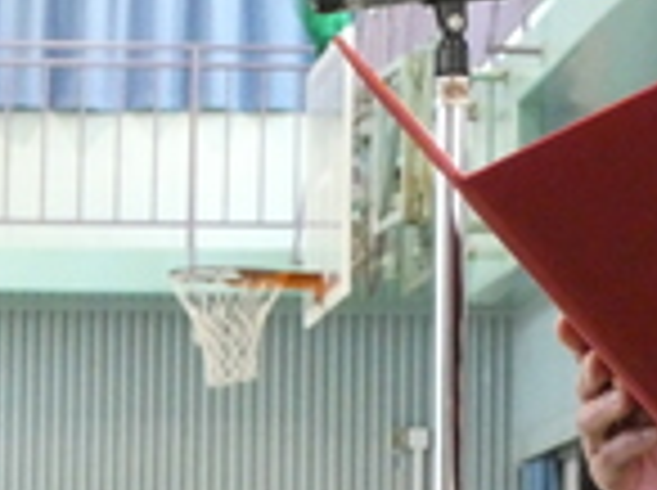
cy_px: -112
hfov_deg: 6.1
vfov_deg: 4.6
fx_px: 6120
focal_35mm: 323
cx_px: 540
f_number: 4.8
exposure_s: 1/80
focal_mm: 17.5
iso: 1600
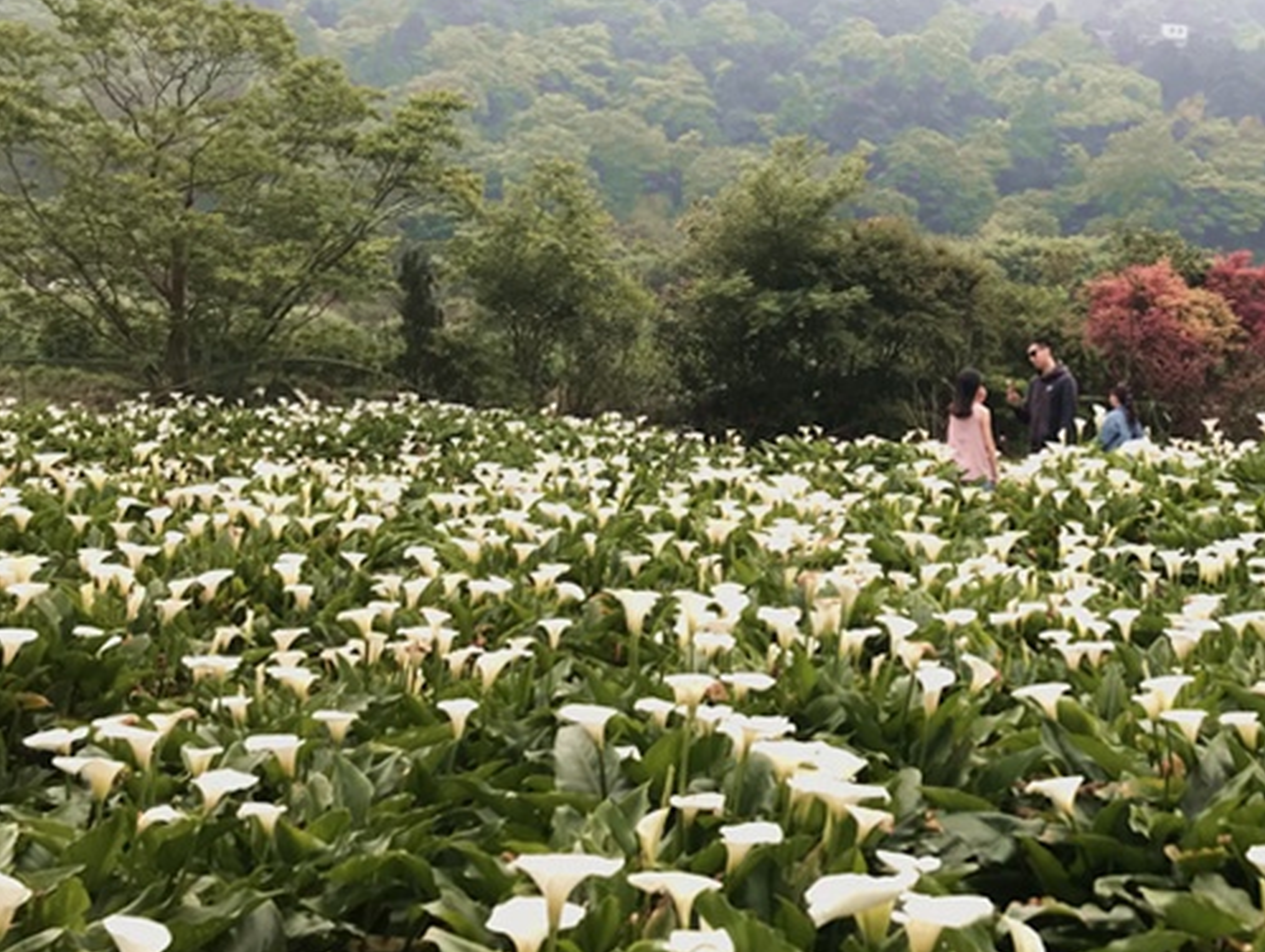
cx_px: 920
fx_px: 1647
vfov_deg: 32.2
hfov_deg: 41.0
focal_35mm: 45
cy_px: 515
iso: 32
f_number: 1.8
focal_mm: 3.99
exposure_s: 1/120
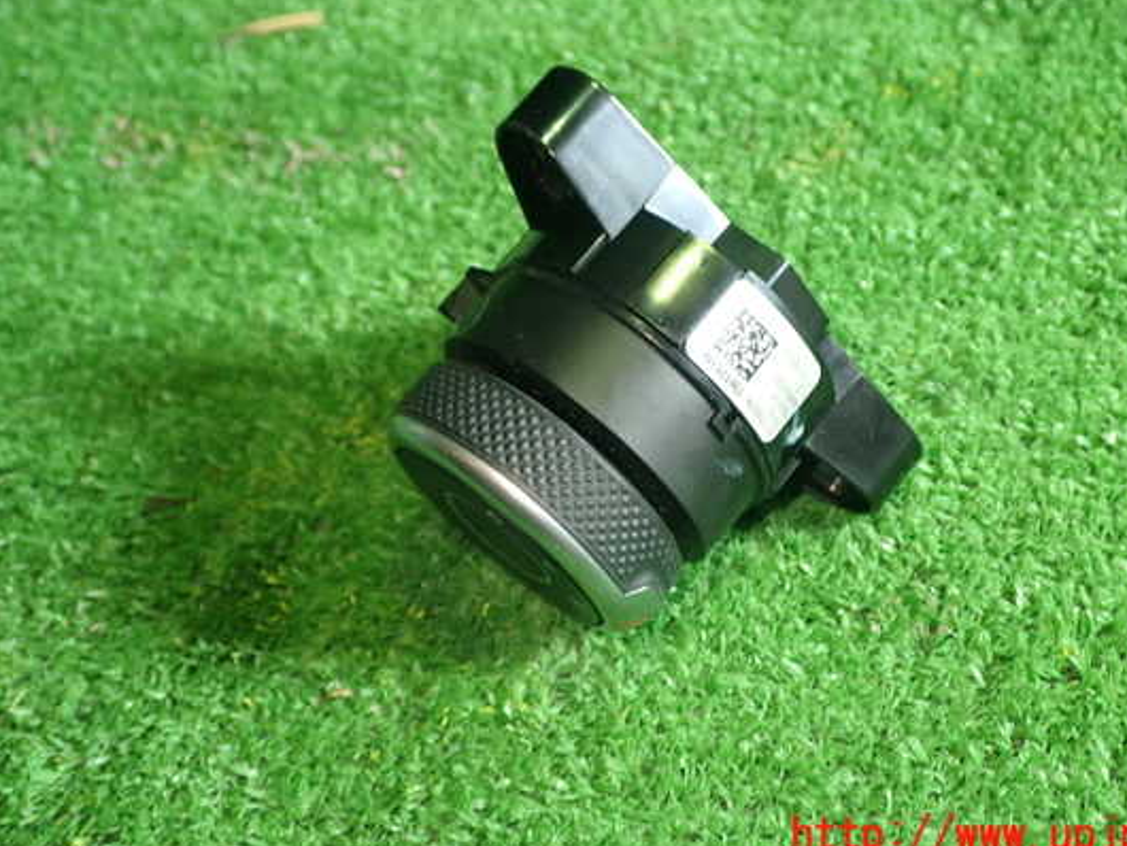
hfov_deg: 43.7
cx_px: 634
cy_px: 385
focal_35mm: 43
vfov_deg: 33.6
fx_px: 1401
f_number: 2.7
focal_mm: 6.83
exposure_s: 1/40
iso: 250
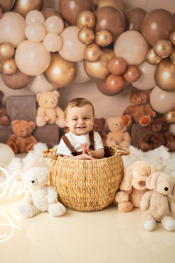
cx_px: 88
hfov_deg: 37.9
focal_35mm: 35
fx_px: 255
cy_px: 132
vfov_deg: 54.4
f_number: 1.6
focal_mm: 35
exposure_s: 1/200
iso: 100
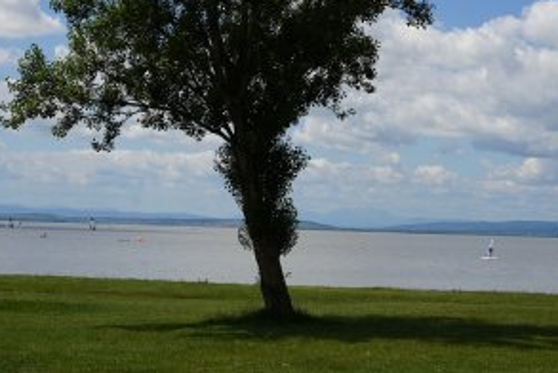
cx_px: 282
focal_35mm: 73
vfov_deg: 18.2
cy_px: -13
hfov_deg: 27.7
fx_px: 1133
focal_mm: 35
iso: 100
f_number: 11
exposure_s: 1/320
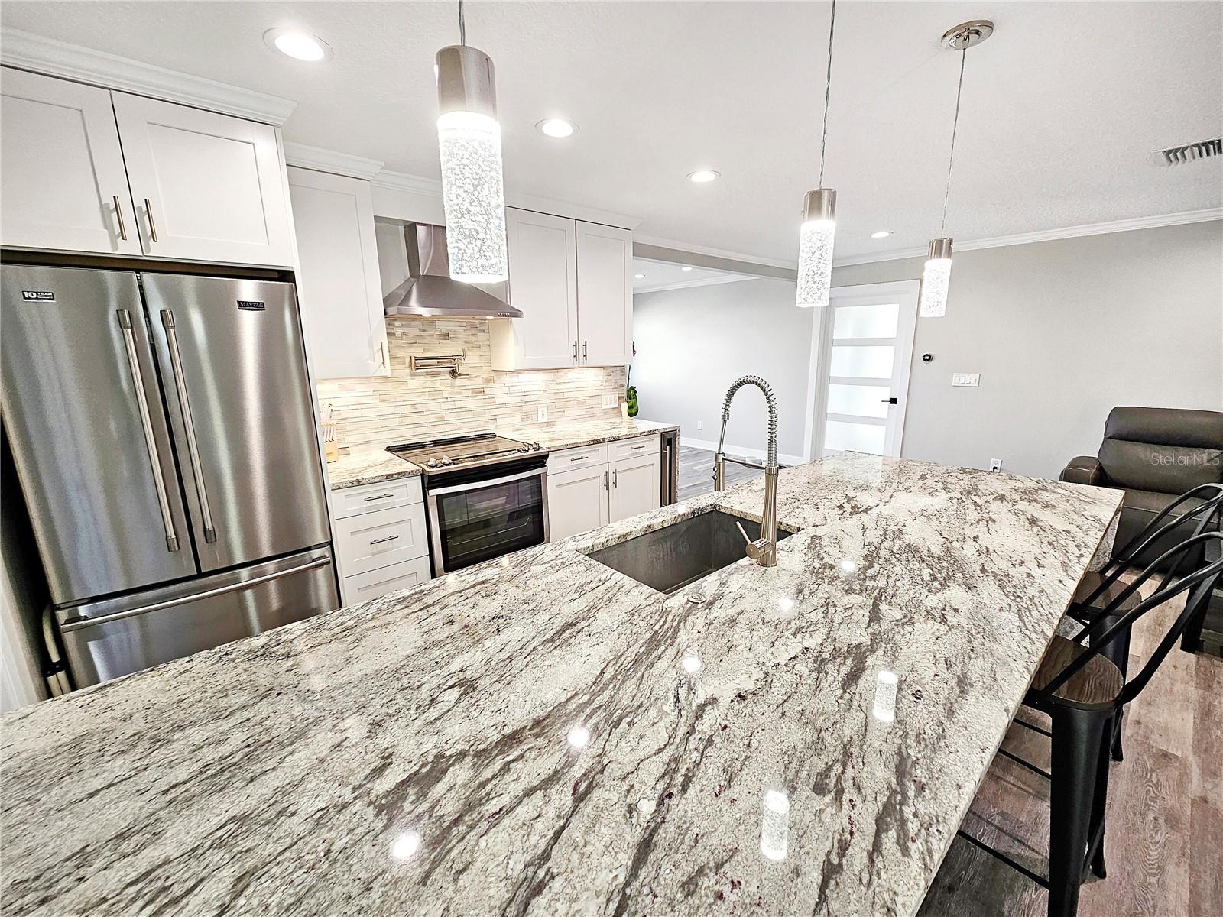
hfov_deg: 106.2
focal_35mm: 13
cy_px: 458
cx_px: 612
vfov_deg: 89.9
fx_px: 459
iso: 100
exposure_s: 1/60
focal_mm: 2.2
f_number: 2.2
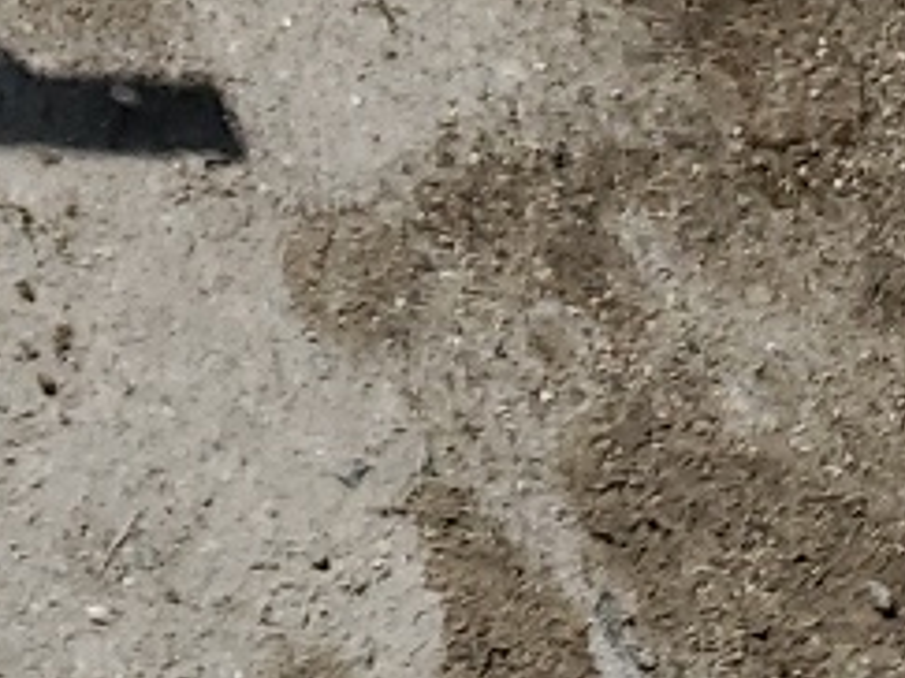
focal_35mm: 171
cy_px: -1375
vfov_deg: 7.6
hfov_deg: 10.5
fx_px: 4468
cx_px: -946
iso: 50
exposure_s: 1/10000
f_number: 1.5
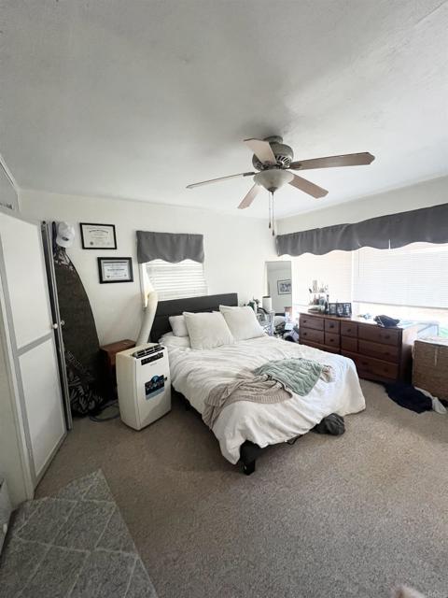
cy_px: 299
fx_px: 224
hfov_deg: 89.9
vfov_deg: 106.2
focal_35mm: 13
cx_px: 224
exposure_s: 1/60
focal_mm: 1.57
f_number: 1.8
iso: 500
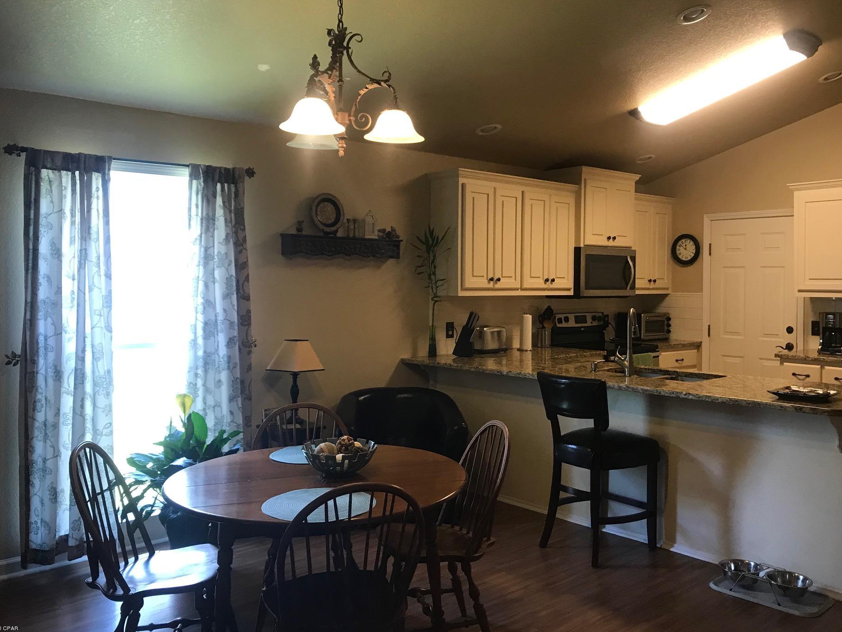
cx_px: 448
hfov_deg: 58.3
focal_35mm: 31
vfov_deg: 45.4
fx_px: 754
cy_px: 301
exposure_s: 1/30
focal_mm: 3.99
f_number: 1.8
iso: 40
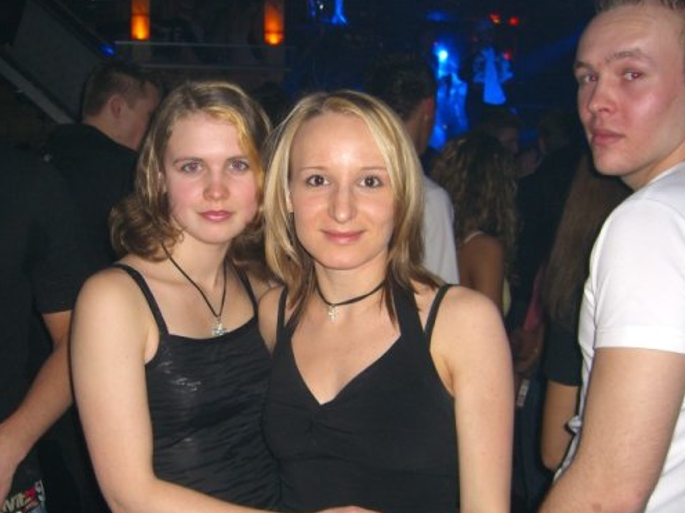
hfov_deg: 41.1
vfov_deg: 31.4
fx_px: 910
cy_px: 303
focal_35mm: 46
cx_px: 278
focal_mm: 7.9
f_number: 2.8
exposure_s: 1/60
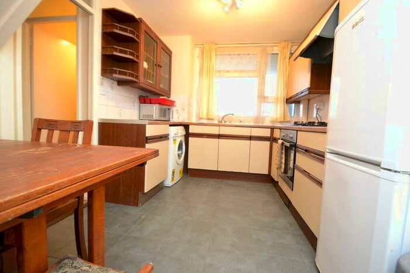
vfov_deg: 77.4
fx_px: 171
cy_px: 136
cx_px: 205
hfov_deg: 100.4
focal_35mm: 15
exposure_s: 1/60
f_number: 3.5
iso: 3200
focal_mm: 10
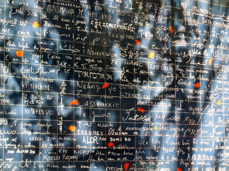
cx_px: 114
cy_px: 86
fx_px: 648
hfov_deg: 20.0
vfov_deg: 15.1
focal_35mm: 98
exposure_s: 1/160
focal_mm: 17.7
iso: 125
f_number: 5
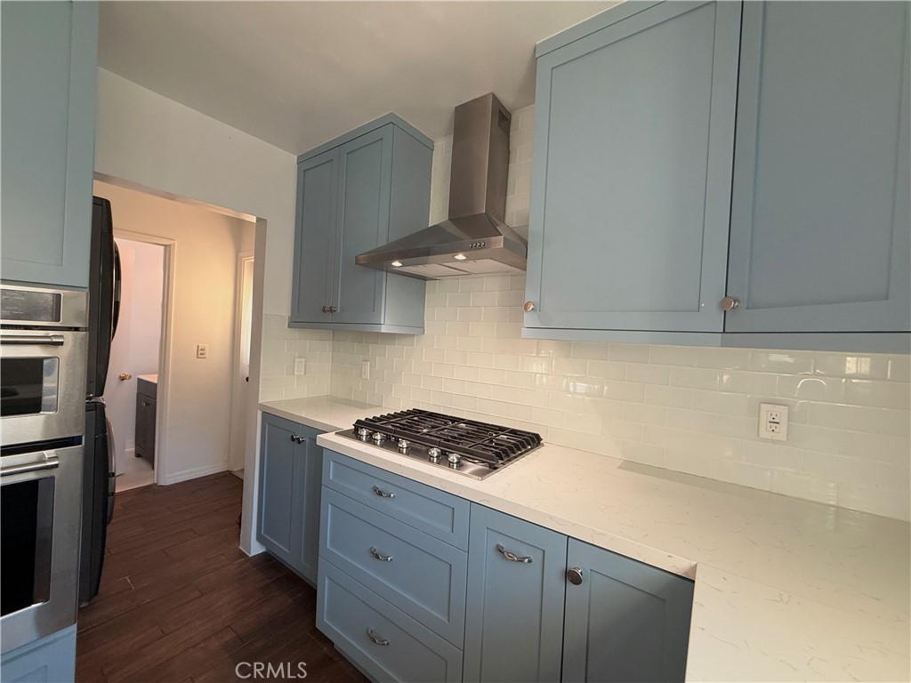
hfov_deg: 102.1
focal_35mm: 14
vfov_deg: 85.7
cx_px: 456
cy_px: 342
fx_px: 368
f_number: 2.2
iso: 200
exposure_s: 1/60
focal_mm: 2.22
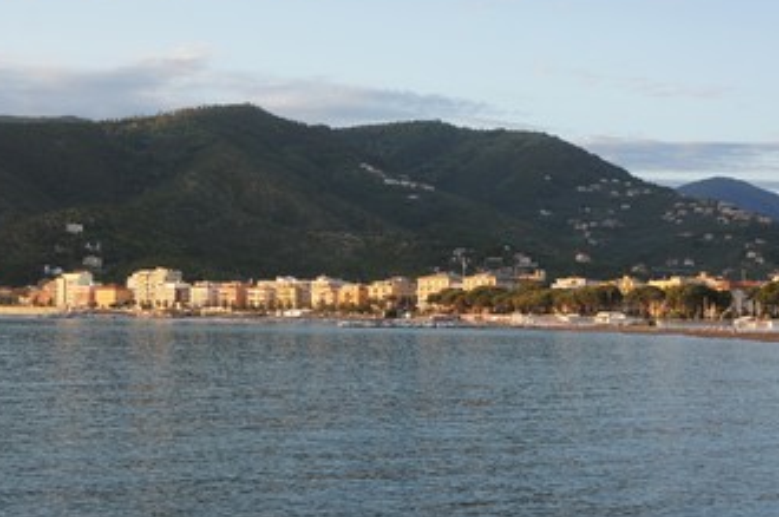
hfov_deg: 33.0
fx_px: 1311
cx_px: 321
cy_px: 250
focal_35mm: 61
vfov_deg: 22.3
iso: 200
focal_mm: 29
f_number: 6.3
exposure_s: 1/125
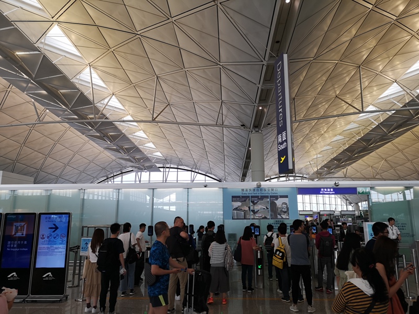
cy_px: 157
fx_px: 327
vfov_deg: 51.4
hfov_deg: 65.3
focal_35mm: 27
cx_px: 210
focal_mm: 3.95
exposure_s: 1/100
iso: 64
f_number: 1.8
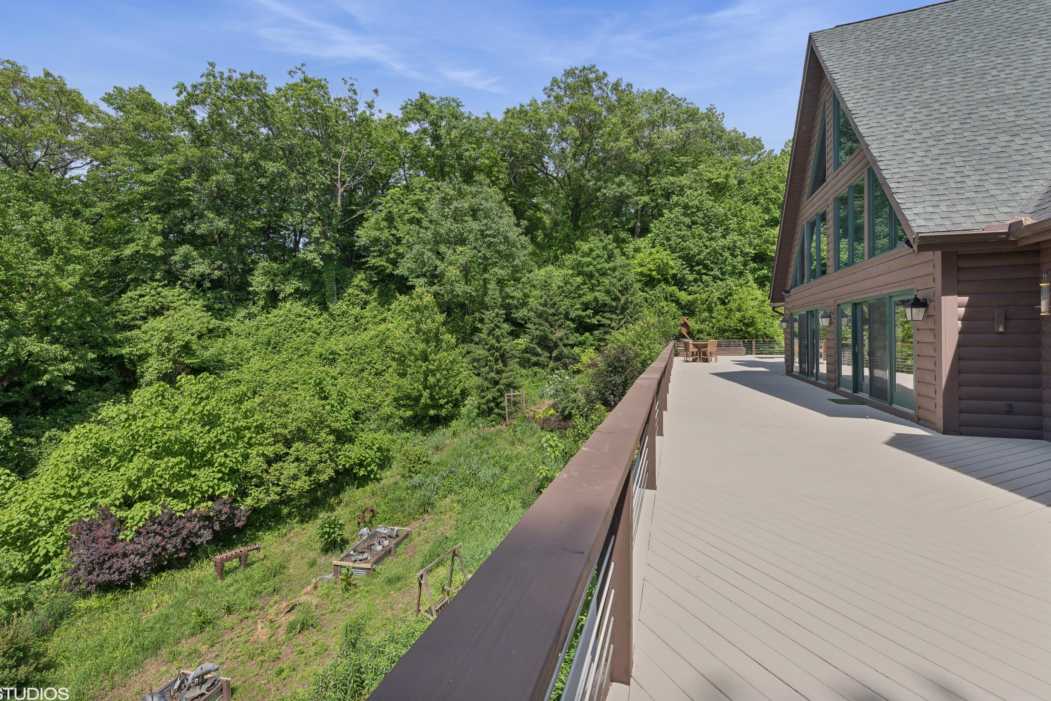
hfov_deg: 100.3
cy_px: 329
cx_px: 491
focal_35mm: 15
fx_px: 438
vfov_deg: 77.2
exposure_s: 1/50
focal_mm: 14
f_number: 11
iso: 200
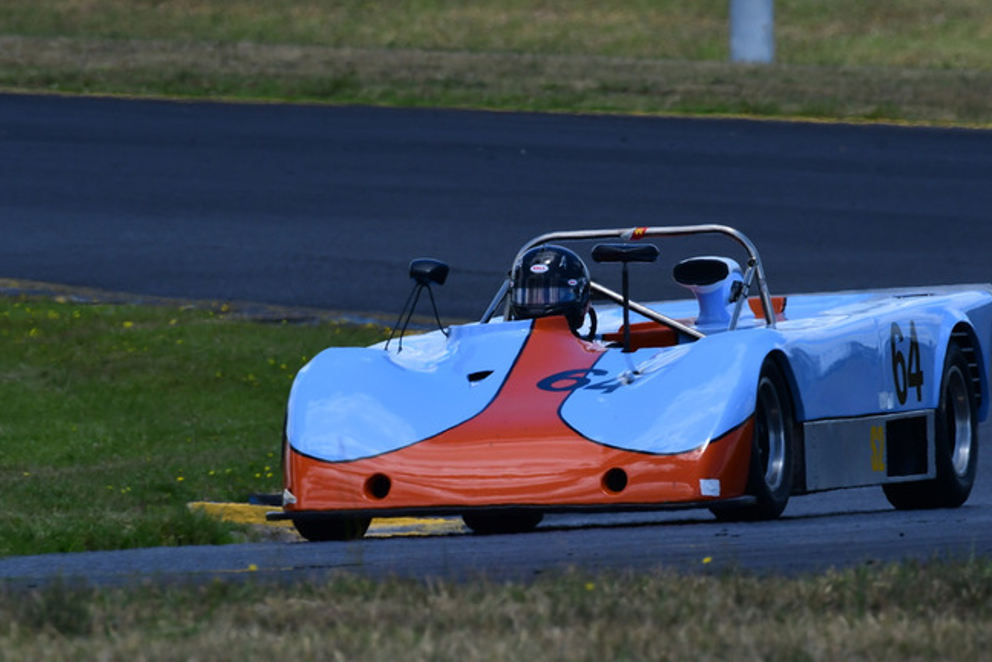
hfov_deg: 2.5
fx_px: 22494
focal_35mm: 816
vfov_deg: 1.7
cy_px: 314
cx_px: 541
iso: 400
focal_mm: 440
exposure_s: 1/640
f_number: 11
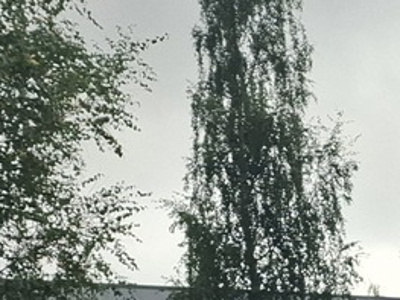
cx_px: 960
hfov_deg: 12.4
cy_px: 547
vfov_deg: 11.0
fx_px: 1455
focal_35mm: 126
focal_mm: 5.54
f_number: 1.8
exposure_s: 1/1200
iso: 50
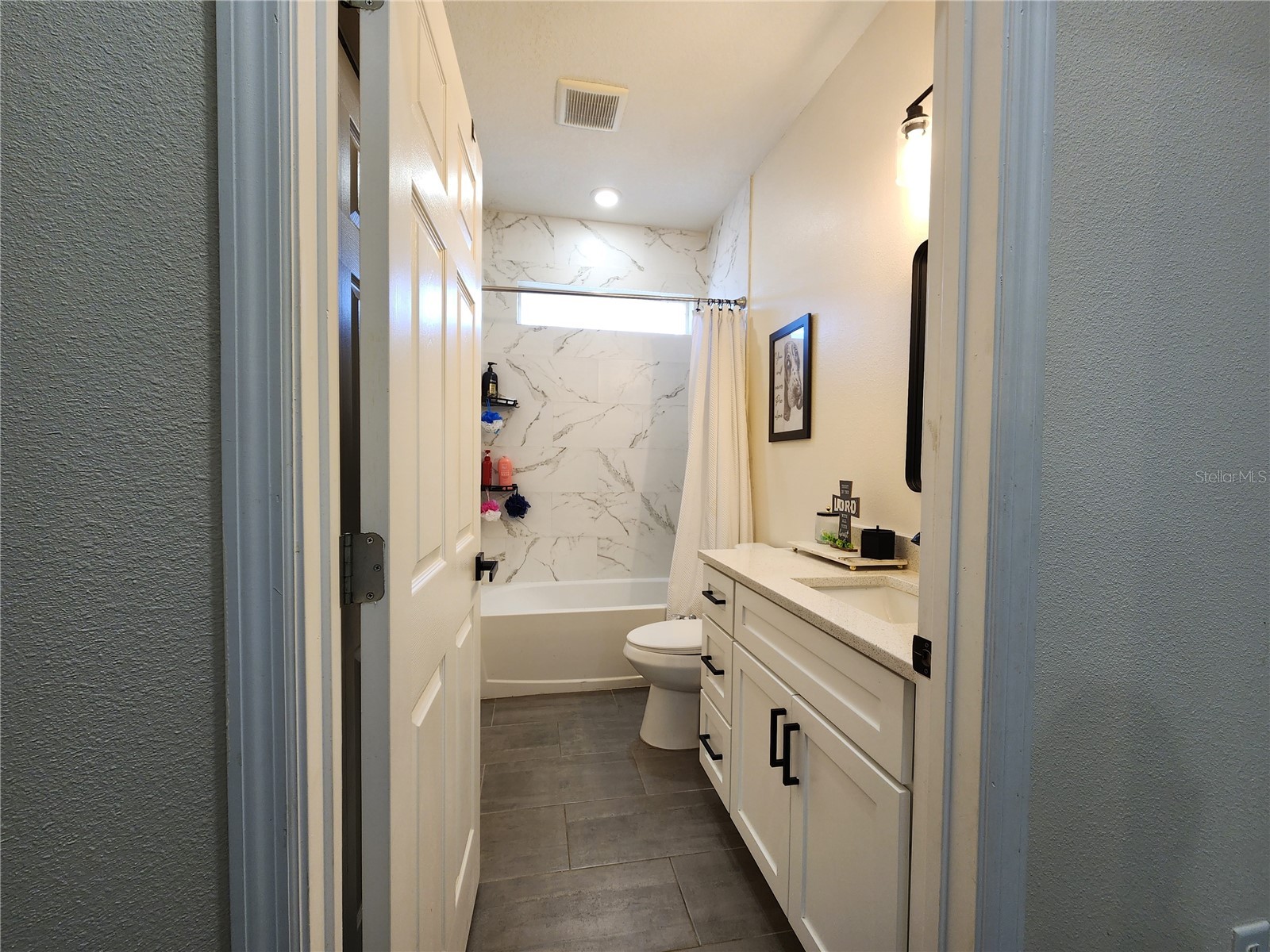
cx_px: 635
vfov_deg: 89.9
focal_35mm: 13
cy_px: 476
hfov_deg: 106.2
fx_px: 477
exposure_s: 1/60
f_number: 2.2
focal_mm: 2.2
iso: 100
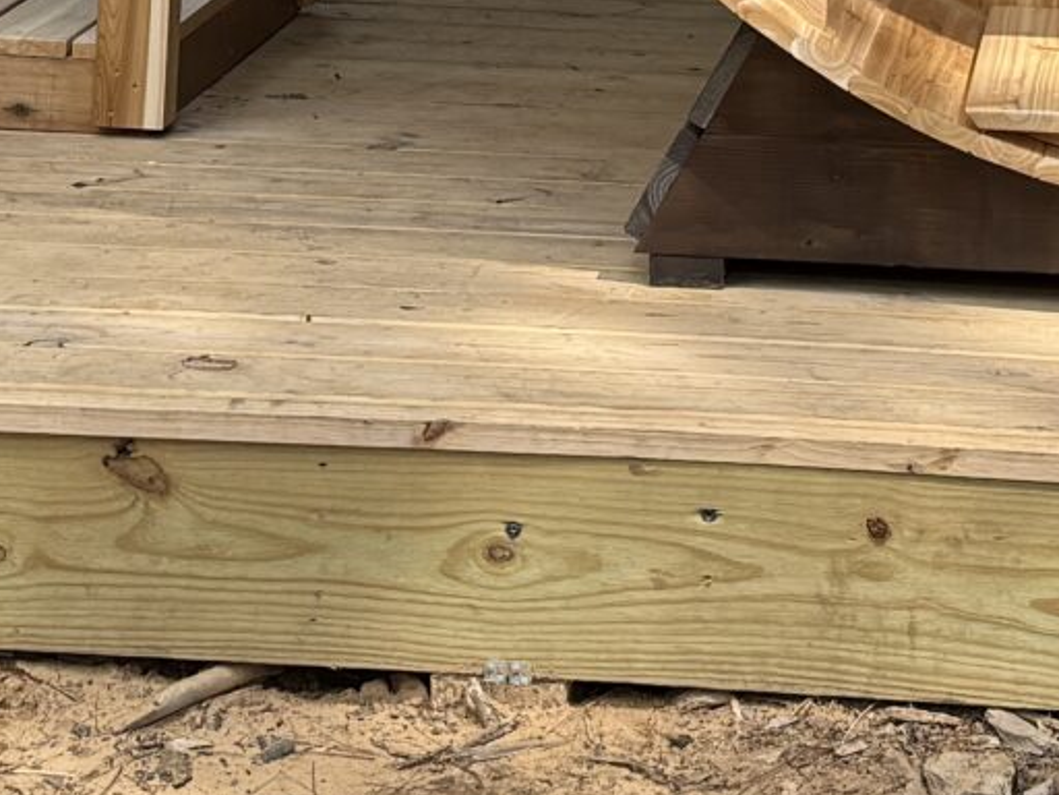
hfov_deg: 16.3
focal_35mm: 120
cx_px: 827
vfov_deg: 11.5
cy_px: -636
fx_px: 3671
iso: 100
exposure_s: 1/1361
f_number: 1.78
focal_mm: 6.76
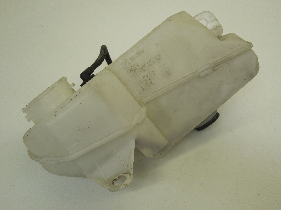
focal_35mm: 48
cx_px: 140
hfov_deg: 39.7
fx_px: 390
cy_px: 105
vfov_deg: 30.3
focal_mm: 8.7
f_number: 4
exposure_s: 1/50
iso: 100
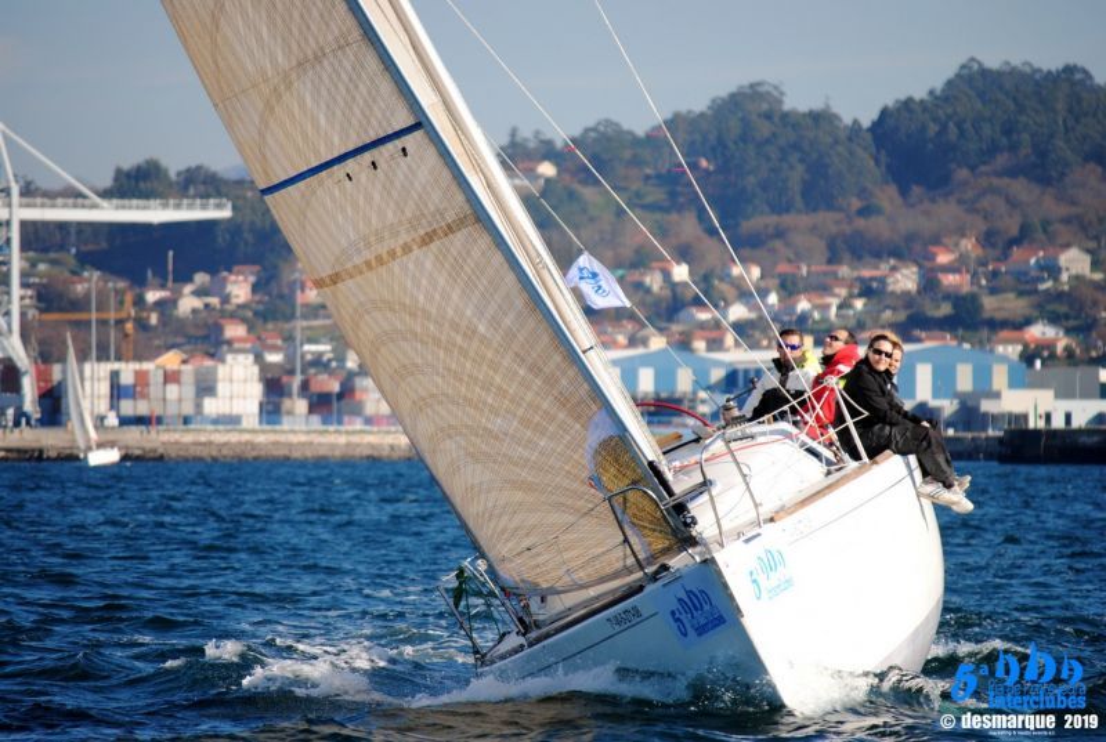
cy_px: 371
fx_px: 7388
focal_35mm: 240
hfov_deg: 8.6
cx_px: 553
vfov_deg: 5.8
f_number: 5.3
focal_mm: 160
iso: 200
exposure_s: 1/800
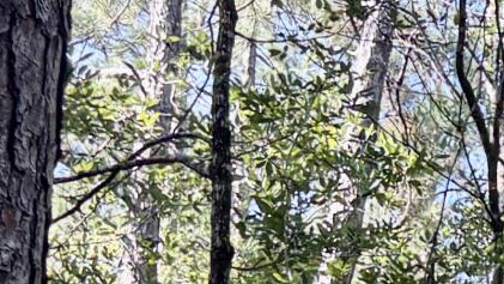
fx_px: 2700
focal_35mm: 202
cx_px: 1270
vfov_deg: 5.6
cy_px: 866
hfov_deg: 9.4
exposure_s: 1/227
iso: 50
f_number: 1.6
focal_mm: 5.96
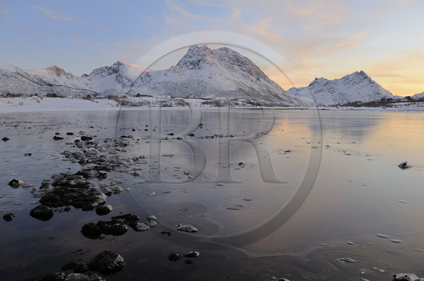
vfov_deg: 41.0
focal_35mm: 32
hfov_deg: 58.8
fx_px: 376
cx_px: 212
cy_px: 140
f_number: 5
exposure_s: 1/80
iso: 200
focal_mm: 32
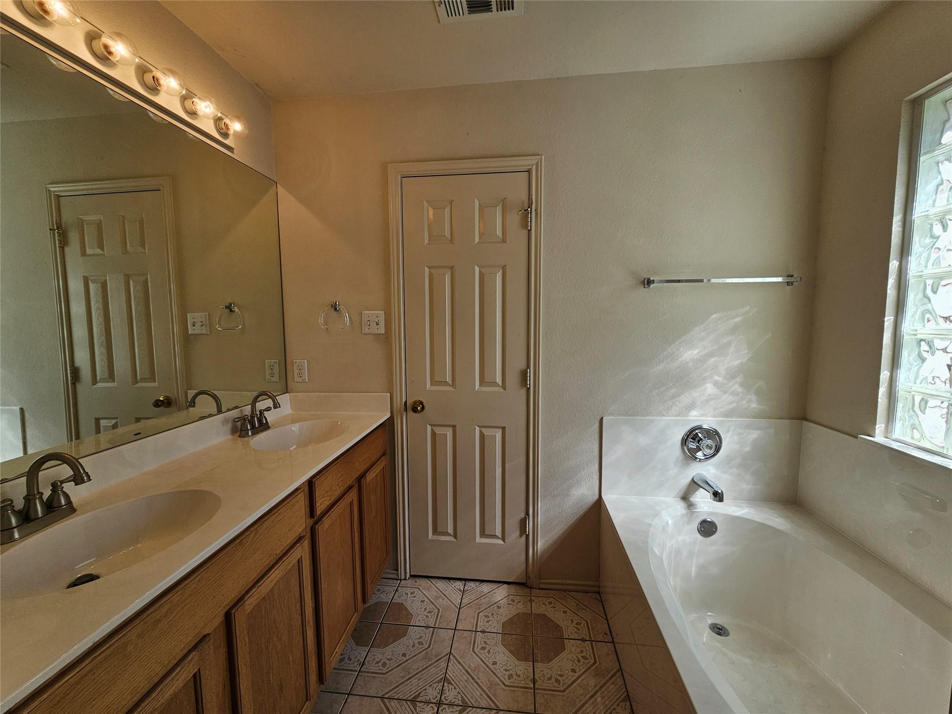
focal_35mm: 13
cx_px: 476
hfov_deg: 106.2
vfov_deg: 89.9
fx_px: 358
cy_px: 357
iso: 50
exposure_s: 1/380
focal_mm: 2.2
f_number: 2.2
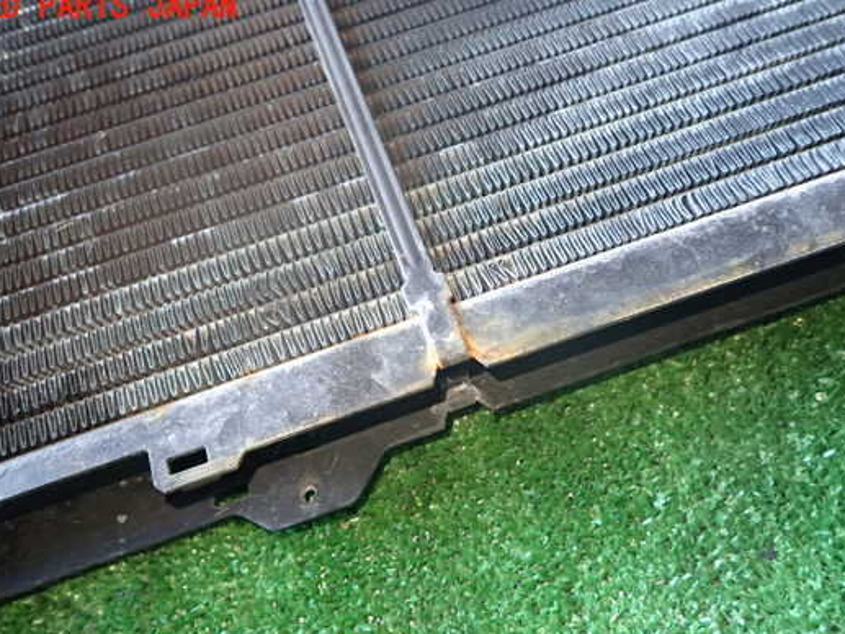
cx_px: 430
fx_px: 708
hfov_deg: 61.6
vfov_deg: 48.1
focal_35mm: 29
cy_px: 355
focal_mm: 4.5
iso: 250
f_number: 2
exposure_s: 1/30
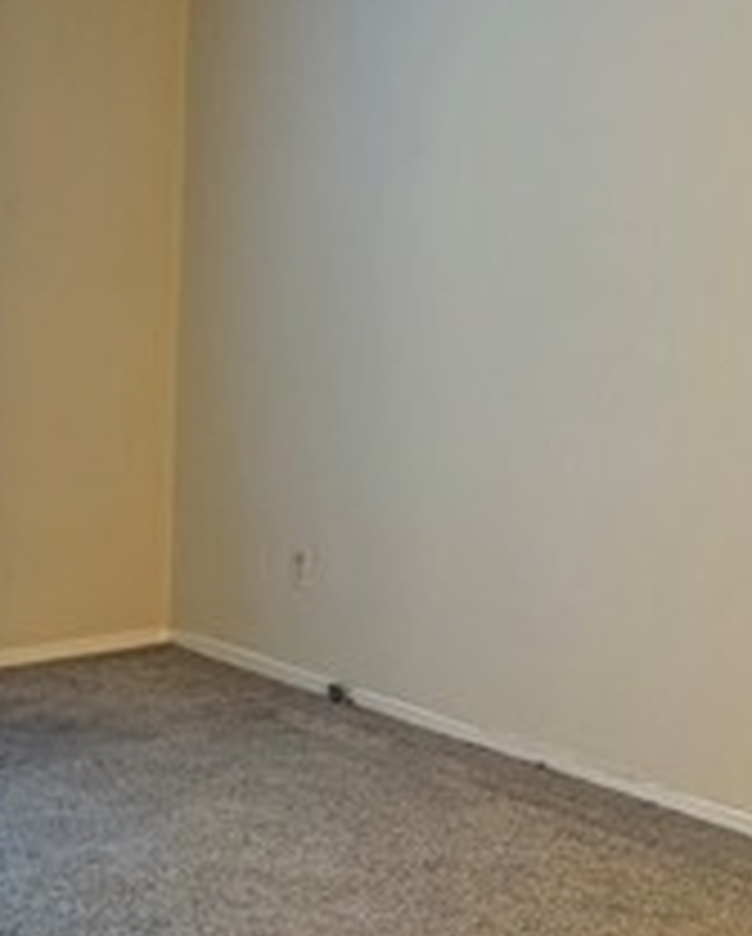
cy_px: 544
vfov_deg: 26.3
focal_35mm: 72
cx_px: 5
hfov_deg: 20.6
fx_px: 1999
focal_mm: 6.76
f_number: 1.78
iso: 500
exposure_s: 1/60
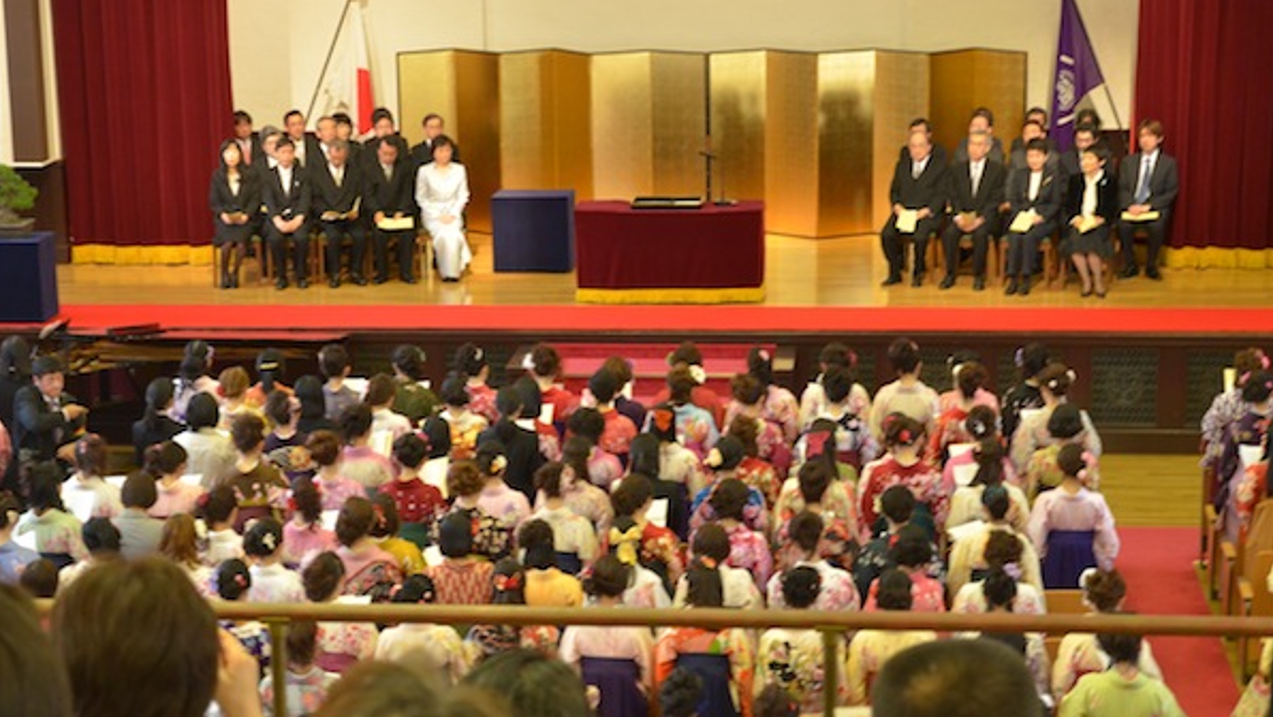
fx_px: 2769
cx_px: 639
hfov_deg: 25.9
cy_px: 421
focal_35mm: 82
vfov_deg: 14.8
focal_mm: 52
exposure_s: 1/60
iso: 1600
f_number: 5.6
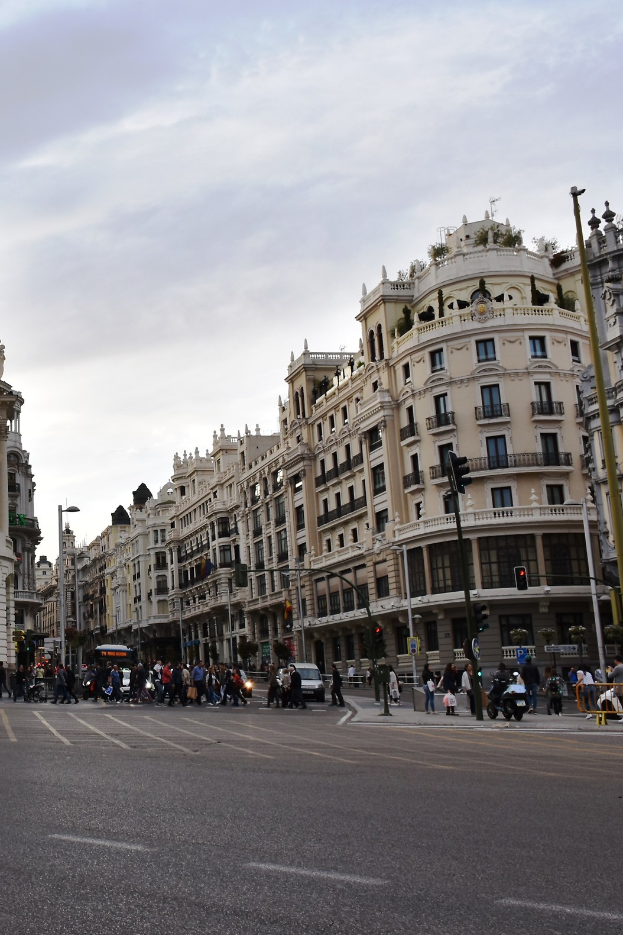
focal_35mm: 41
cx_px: -6
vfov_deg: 47.4
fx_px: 1064
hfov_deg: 30.3
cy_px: 465
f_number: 9
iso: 100
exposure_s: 1/100
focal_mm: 18
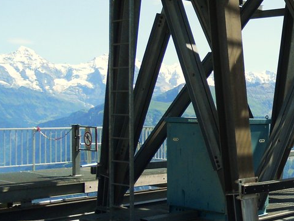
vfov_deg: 21.9
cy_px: 114
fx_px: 569
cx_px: 347
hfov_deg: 26.1
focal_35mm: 67
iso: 80
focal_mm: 4.9
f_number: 3.2
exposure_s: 1/640
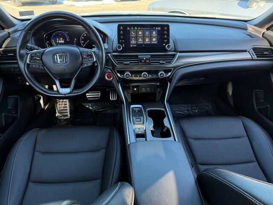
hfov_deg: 71.6
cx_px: 136
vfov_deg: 56.8
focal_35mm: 24
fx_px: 189
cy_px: 102
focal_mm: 6.76
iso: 125
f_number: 1.78
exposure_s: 1/121
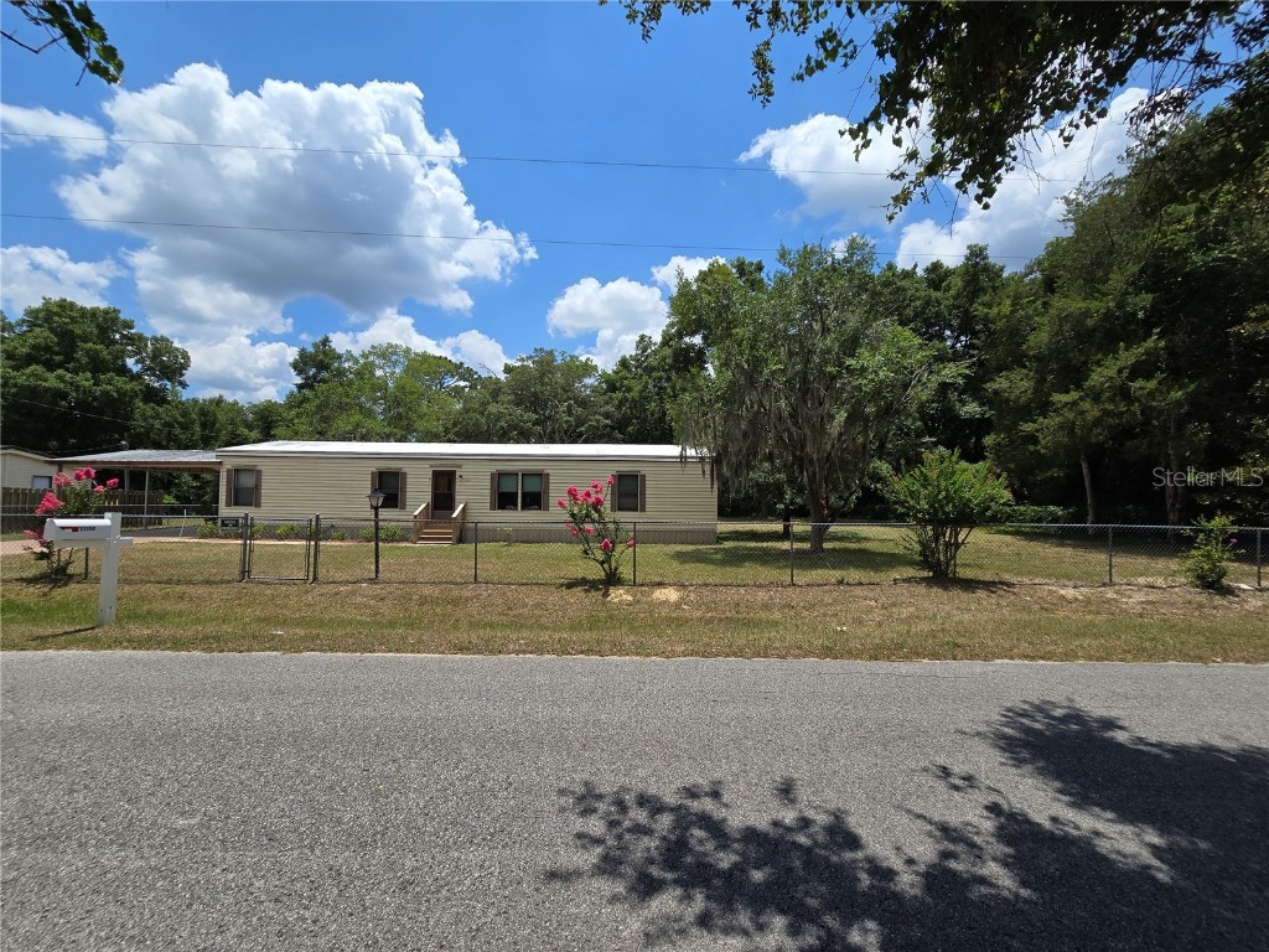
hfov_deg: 106.2
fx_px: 477
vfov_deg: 89.9
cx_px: 634
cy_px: 476
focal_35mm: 13
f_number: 2.2
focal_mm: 2.2
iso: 50
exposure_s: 1/3363
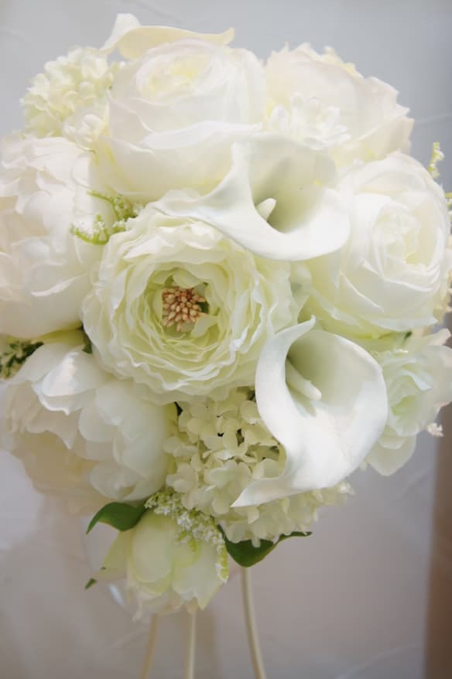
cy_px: 333
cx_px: 194
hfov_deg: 18.7
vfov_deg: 27.9
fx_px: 1370
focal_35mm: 73
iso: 200
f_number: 4.5
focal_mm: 39
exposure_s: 1/5
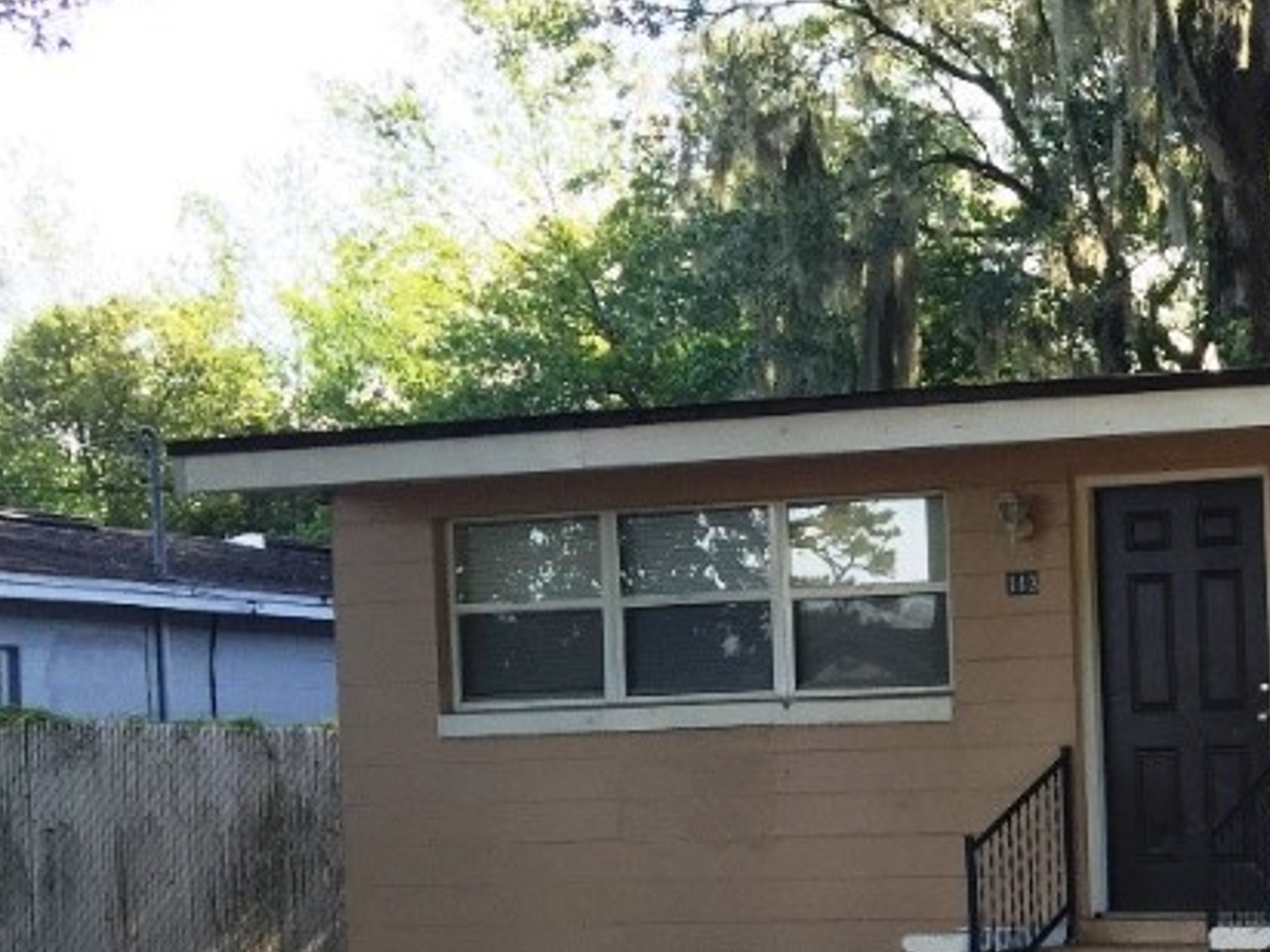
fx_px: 2642
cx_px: 1480
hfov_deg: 24.7
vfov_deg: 20.0
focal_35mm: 72
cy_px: 869
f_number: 2.2
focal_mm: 4.15
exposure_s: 1/120
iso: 32
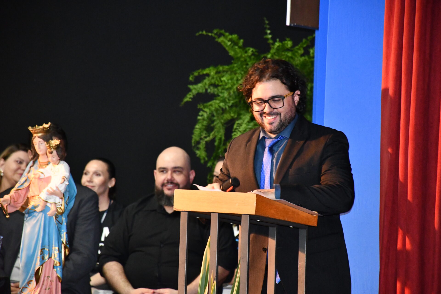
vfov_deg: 6.5
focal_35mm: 210
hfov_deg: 9.8
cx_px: 220
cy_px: 147
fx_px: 2572
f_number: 5.6
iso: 6400
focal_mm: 140
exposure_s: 1/60
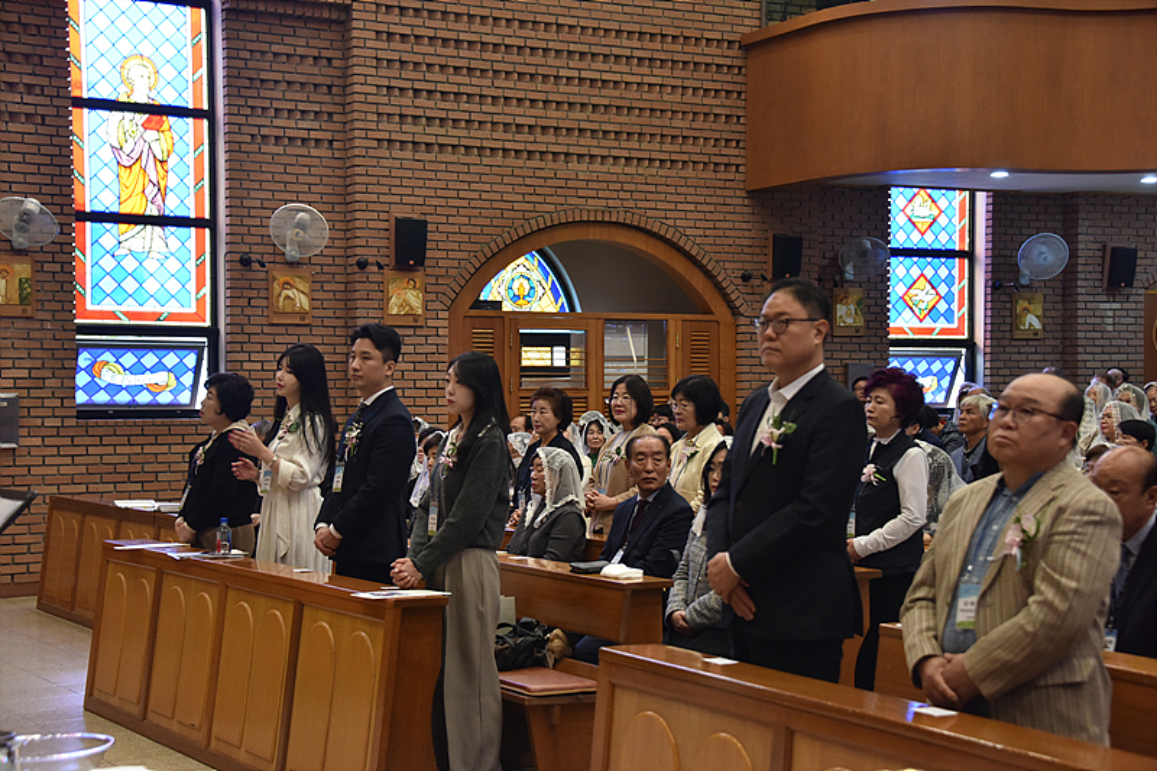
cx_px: 578
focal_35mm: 62
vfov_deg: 21.9
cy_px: 386
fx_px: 1992
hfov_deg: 32.4
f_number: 4.8
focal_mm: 62
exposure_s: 1/125
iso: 2000
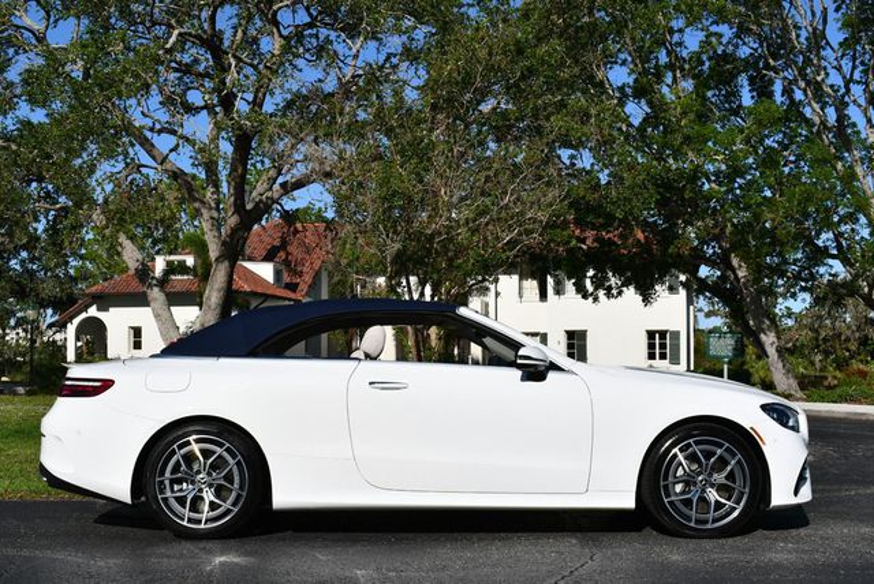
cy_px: 292
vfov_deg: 29.3
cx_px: 437
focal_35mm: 46
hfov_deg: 42.7
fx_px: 1118
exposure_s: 1/400
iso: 100
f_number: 10
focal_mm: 23
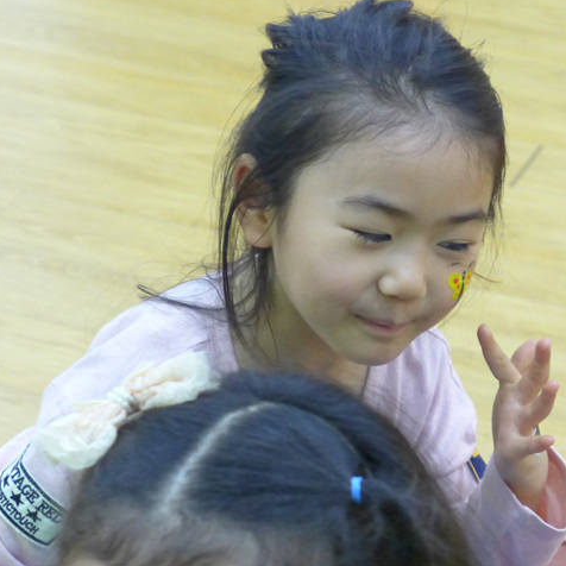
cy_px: 282
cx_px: 263
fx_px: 1979
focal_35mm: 107
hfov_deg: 16.3
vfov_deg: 16.3
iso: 1600
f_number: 2.3
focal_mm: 17.7
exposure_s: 1/200
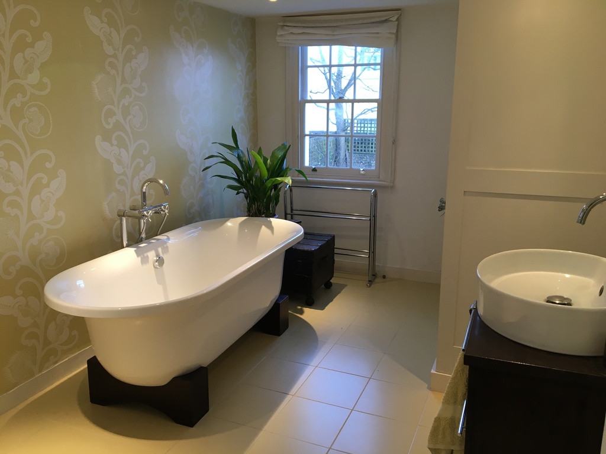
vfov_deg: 48.2
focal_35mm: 29
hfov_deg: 61.7
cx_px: 303
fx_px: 508
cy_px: 227
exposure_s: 1/33
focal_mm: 4.15
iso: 64
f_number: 2.2
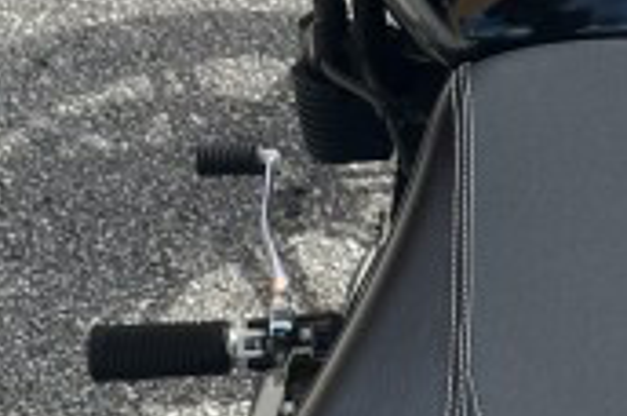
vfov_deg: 10.8
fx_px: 2190
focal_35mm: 126
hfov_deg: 16.0
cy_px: 219
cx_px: 620
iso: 50
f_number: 1.6
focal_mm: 5.1
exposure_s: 1/1441
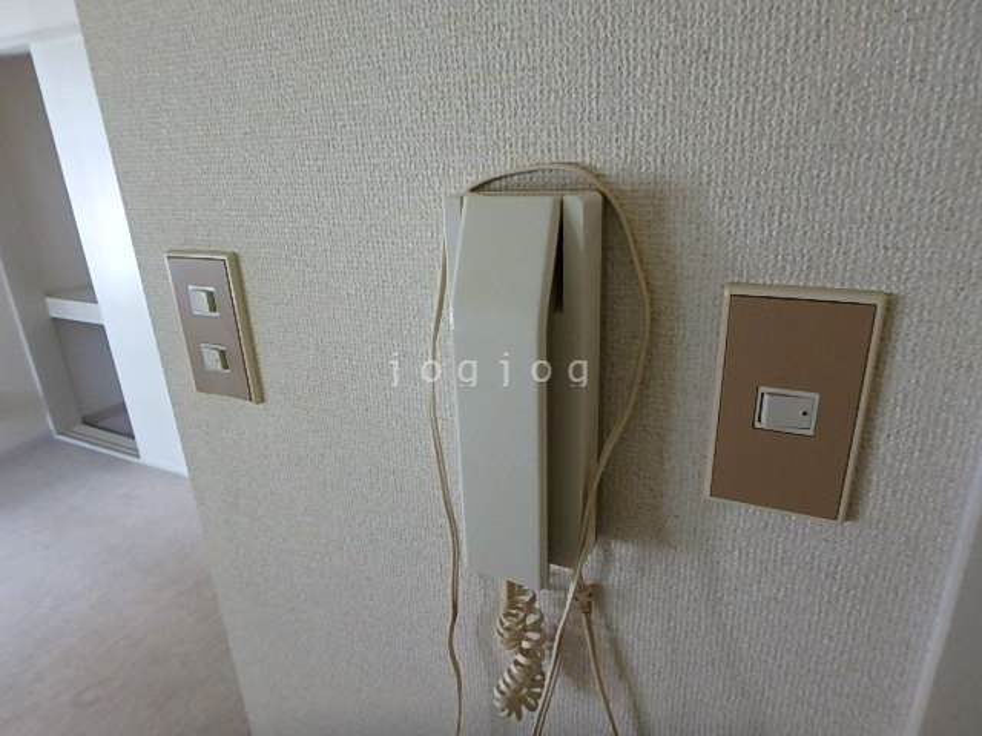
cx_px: 491
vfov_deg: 63.4
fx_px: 596
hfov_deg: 79.0
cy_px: 368
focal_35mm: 21
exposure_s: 1/30
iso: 400
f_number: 3.5
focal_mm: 3.7
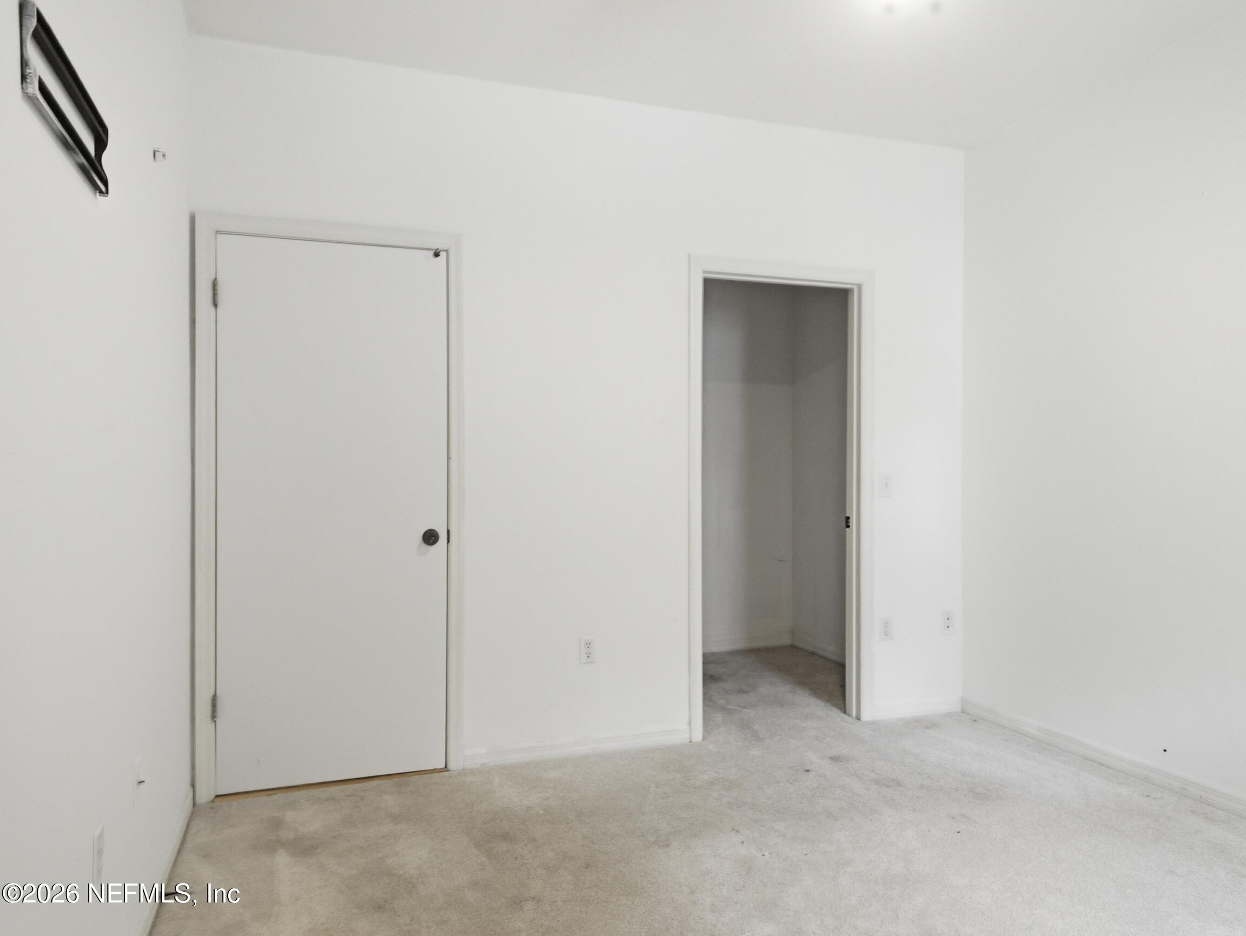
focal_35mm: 24
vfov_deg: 56.9
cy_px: 468
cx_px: 623
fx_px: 864
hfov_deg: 71.6
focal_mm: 12
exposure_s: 1/60
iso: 320
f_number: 2.8
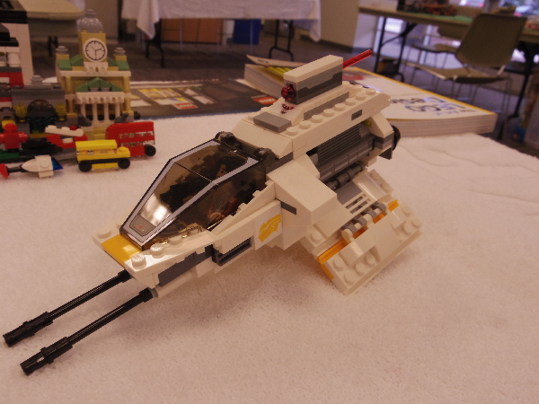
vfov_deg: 45.4
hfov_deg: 58.4
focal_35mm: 31
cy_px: 202
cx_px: 270
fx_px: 483
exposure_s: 1/50
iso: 250
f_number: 4.5
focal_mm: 5.6
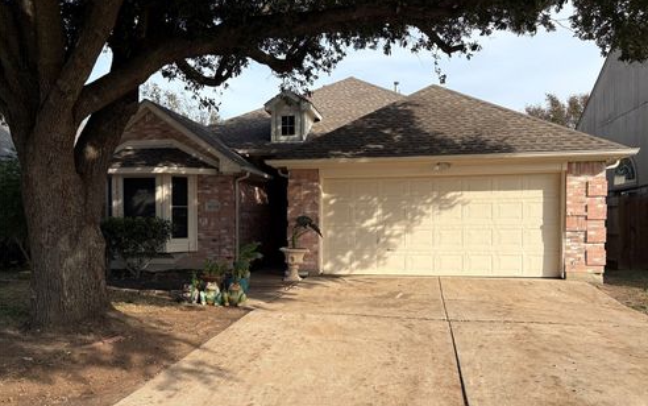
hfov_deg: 66.4
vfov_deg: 44.5
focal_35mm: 28
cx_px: 327
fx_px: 495
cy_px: 231
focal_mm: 5.96
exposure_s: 1/2141
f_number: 1.6
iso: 50
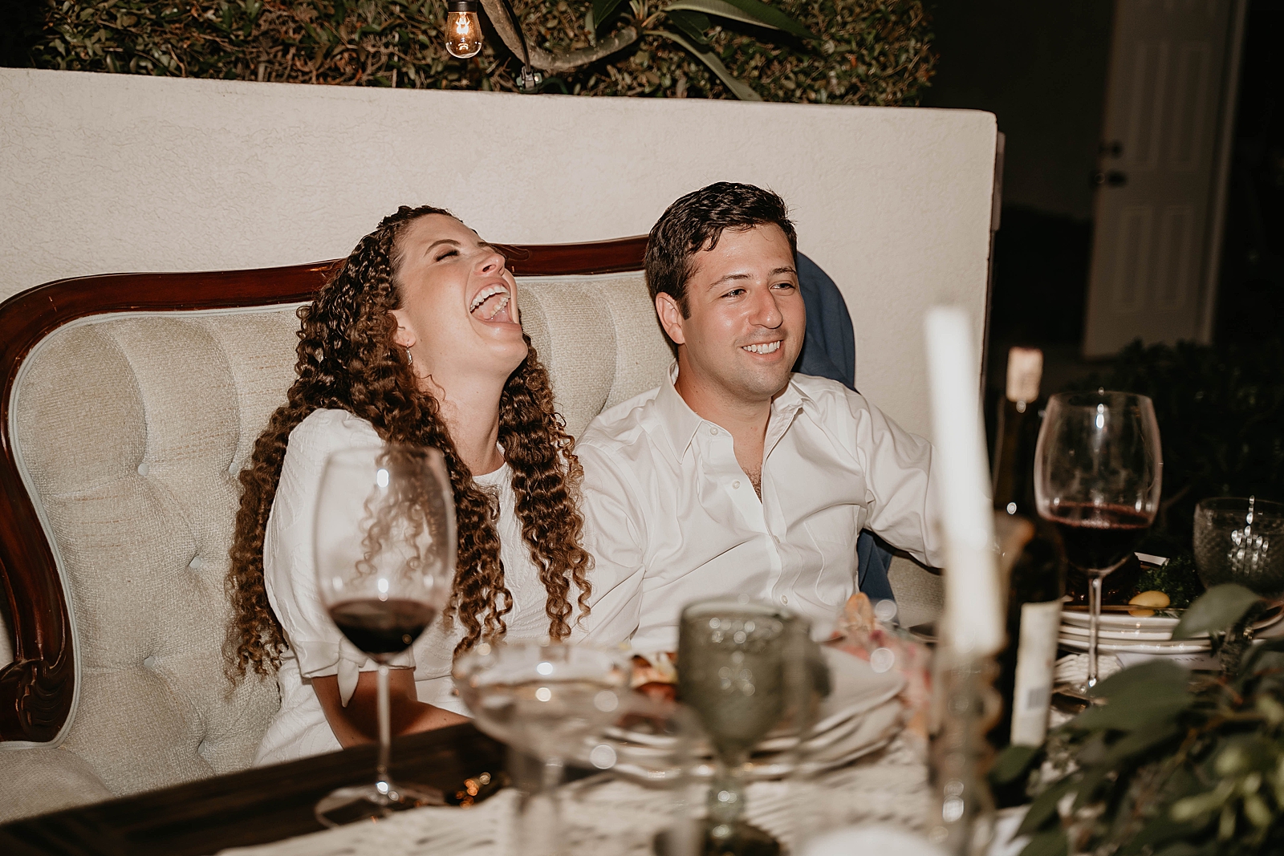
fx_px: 1890
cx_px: 642
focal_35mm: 53
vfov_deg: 25.5
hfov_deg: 37.5
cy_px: 428
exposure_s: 1/250
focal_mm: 53
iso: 640
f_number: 2.8
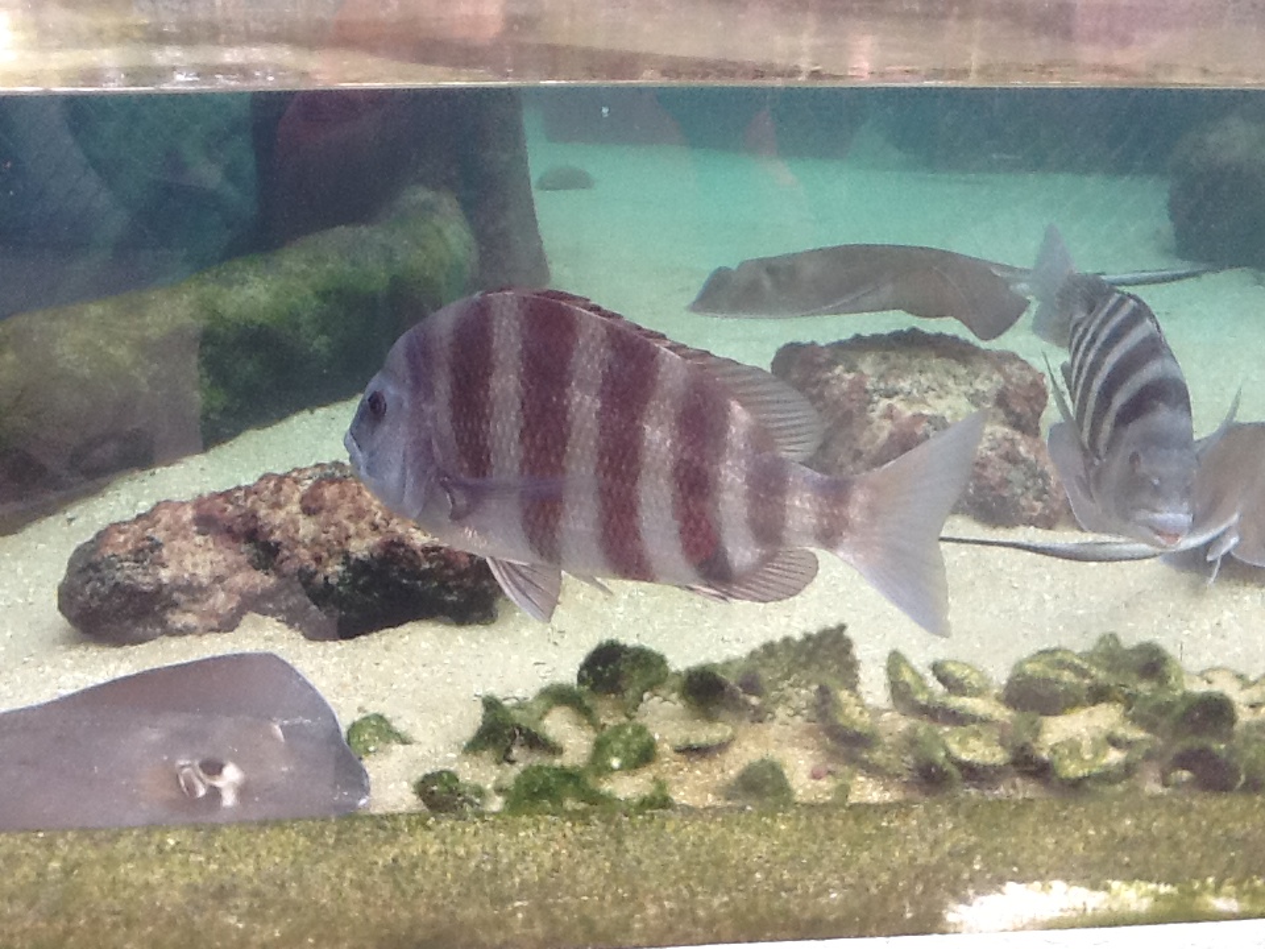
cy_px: 474
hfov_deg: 56.8
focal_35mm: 32
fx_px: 1169
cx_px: 632
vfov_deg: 44.2
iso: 64
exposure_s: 1/179
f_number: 2.4
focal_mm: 2.03
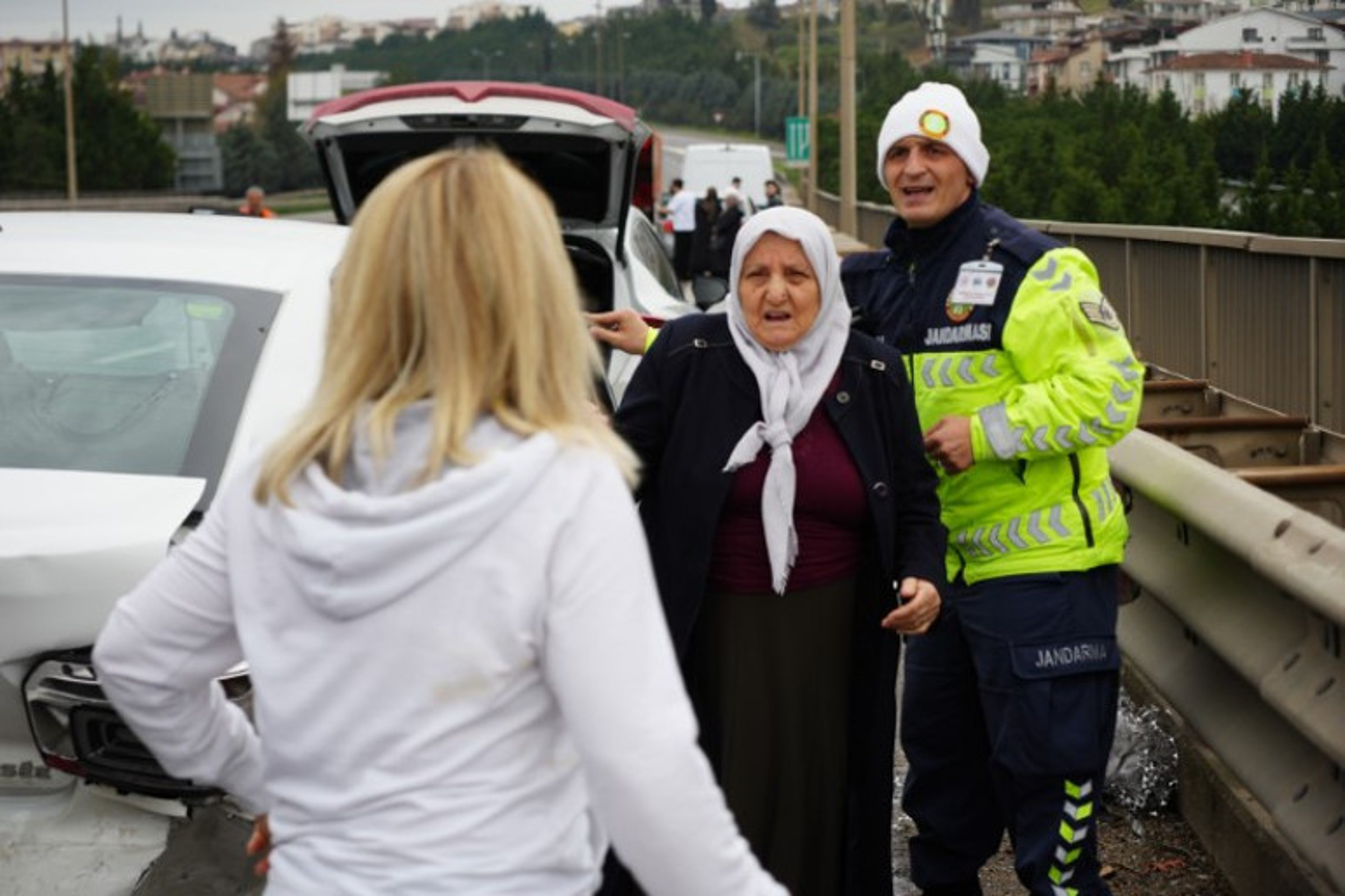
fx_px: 2615
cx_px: 672
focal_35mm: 70
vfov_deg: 19.4
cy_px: 448
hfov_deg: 28.8
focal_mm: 70
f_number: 5
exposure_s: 1/500
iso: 100
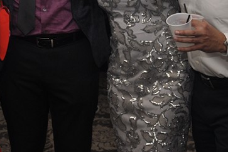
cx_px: 40
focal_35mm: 103
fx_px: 654
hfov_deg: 19.5
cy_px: -43
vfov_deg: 12.8
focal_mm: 25
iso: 400
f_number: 5
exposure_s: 1/60
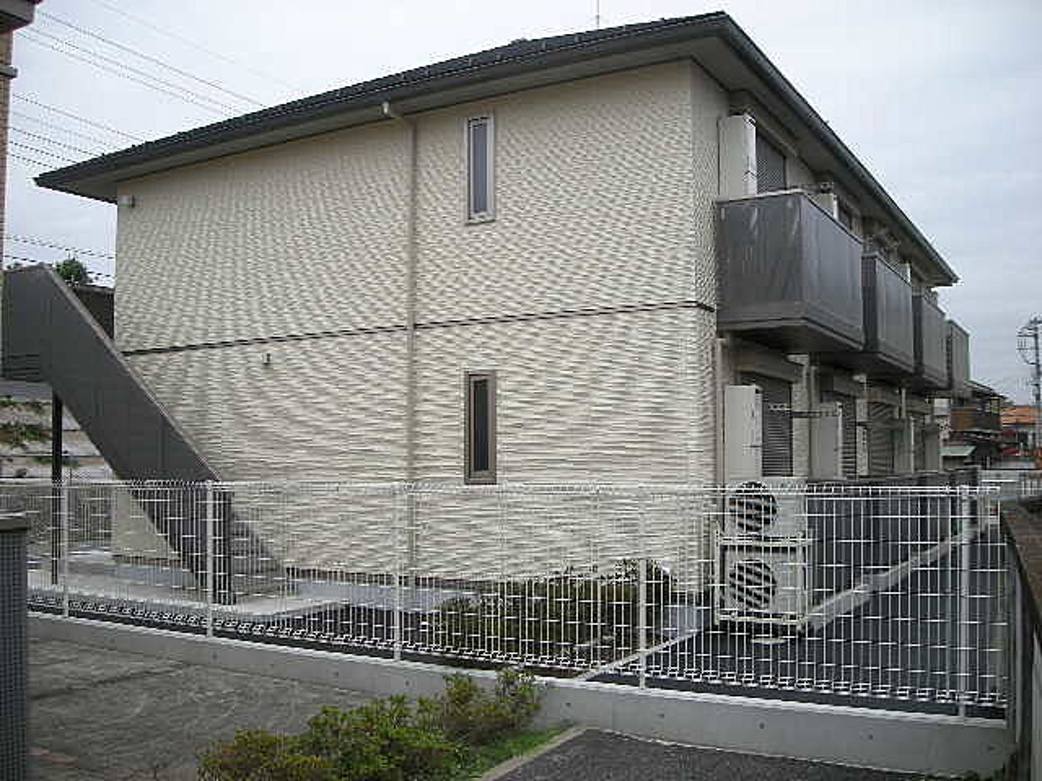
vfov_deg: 40.7
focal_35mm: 35
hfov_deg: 52.6
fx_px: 1054
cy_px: 390
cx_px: 521
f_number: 2.8
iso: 50
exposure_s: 1/201
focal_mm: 5.7
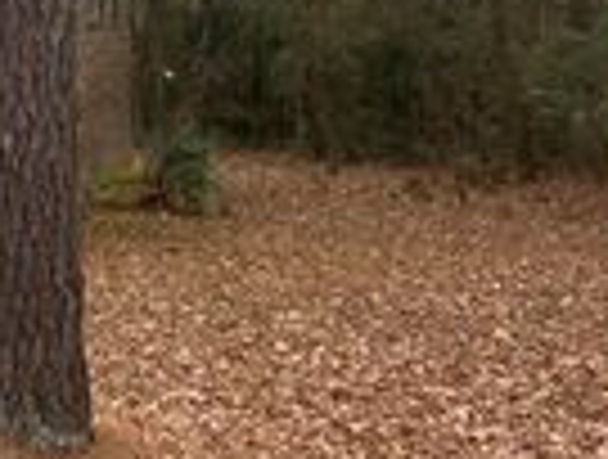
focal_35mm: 96
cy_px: 56
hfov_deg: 17.2
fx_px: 1691
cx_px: -437
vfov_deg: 15.3
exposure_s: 1/434
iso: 50
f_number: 1.5
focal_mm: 5.7
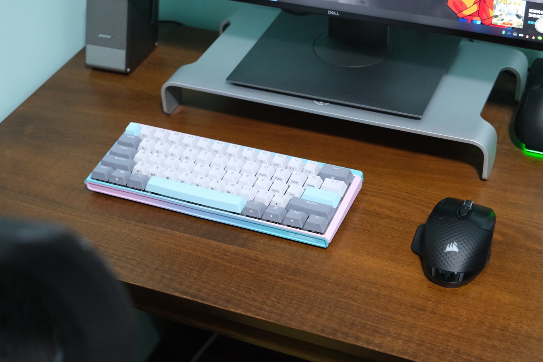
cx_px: 272
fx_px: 890
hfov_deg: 33.9
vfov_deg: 23.0
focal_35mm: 59
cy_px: 181
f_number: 4
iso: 5000
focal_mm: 39.3
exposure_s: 1/58
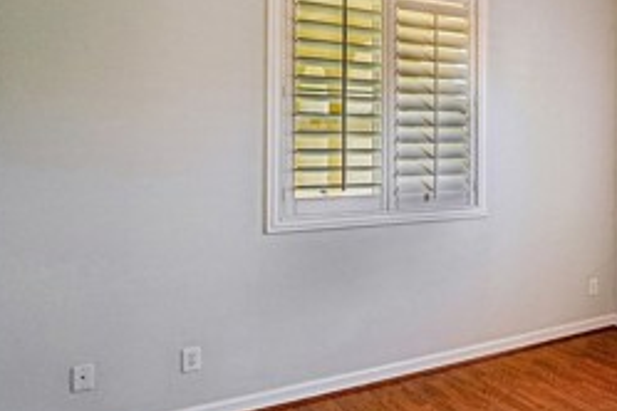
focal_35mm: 36
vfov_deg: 36.5
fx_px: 617
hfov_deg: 41.0
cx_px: 699
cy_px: 141
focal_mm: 14
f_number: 8
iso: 400
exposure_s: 1/60
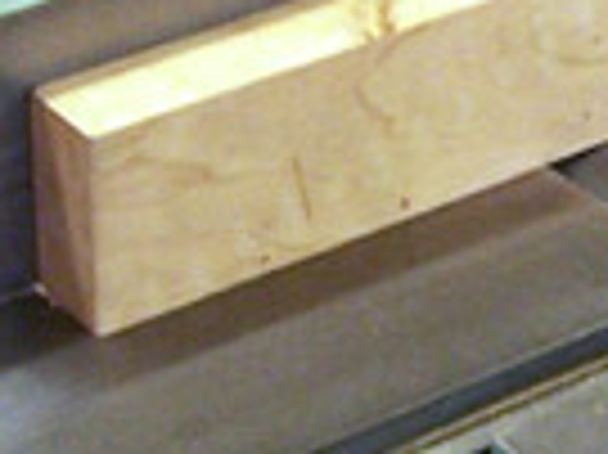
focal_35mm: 176
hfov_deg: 11.2
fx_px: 3089
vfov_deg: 8.4
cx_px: 486
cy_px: 148
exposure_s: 1/15
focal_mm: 5.5
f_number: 3.4
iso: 140
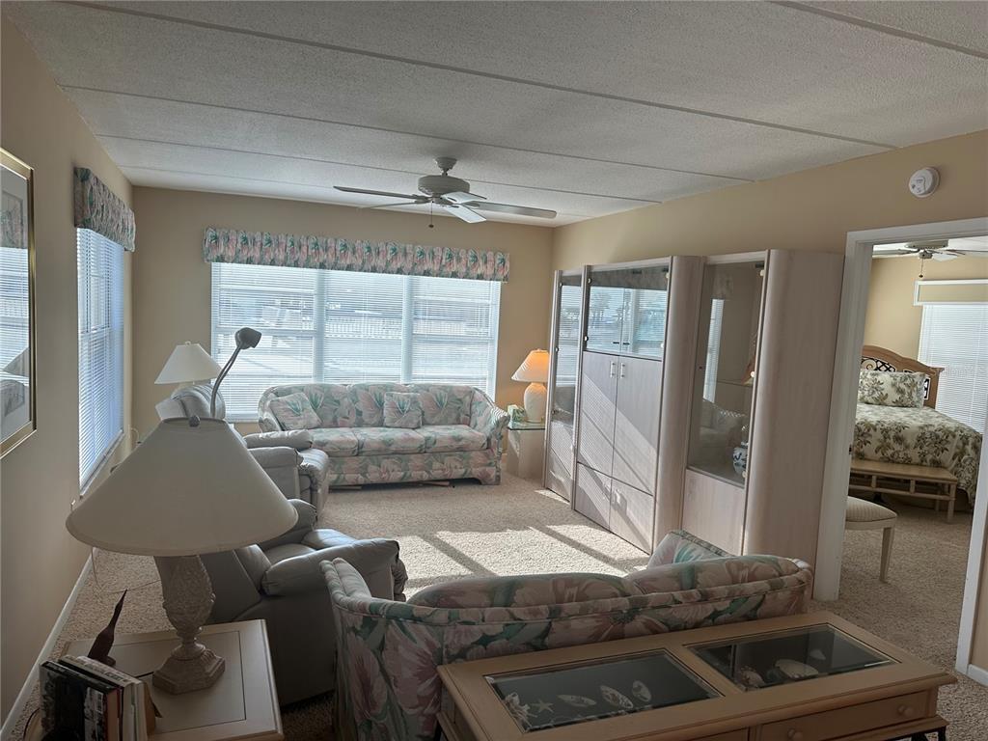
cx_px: 494
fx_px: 685
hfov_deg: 71.6
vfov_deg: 56.8
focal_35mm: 24
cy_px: 370
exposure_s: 1/288
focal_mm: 6.86
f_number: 1.78
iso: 80
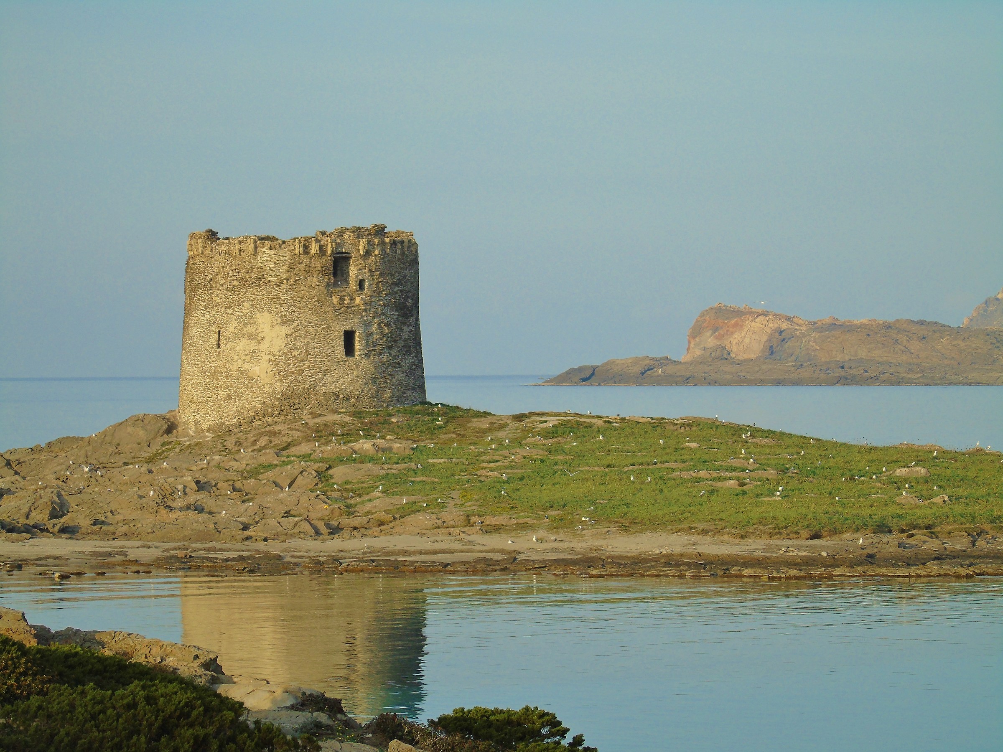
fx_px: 4694
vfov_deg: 9.2
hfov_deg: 12.2
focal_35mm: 162
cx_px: 502
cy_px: 376
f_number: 4.9
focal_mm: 29
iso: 80
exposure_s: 1/320
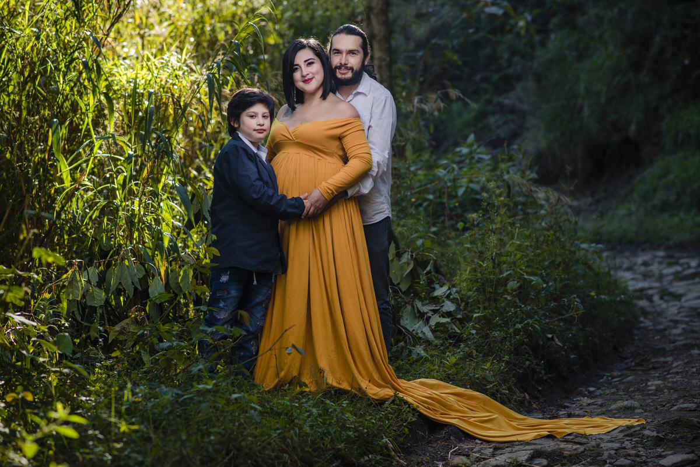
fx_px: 1653
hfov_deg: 23.9
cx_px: 350
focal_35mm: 85
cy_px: 234
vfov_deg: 16.1
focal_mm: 85
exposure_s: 1/320
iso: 100
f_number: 3.5
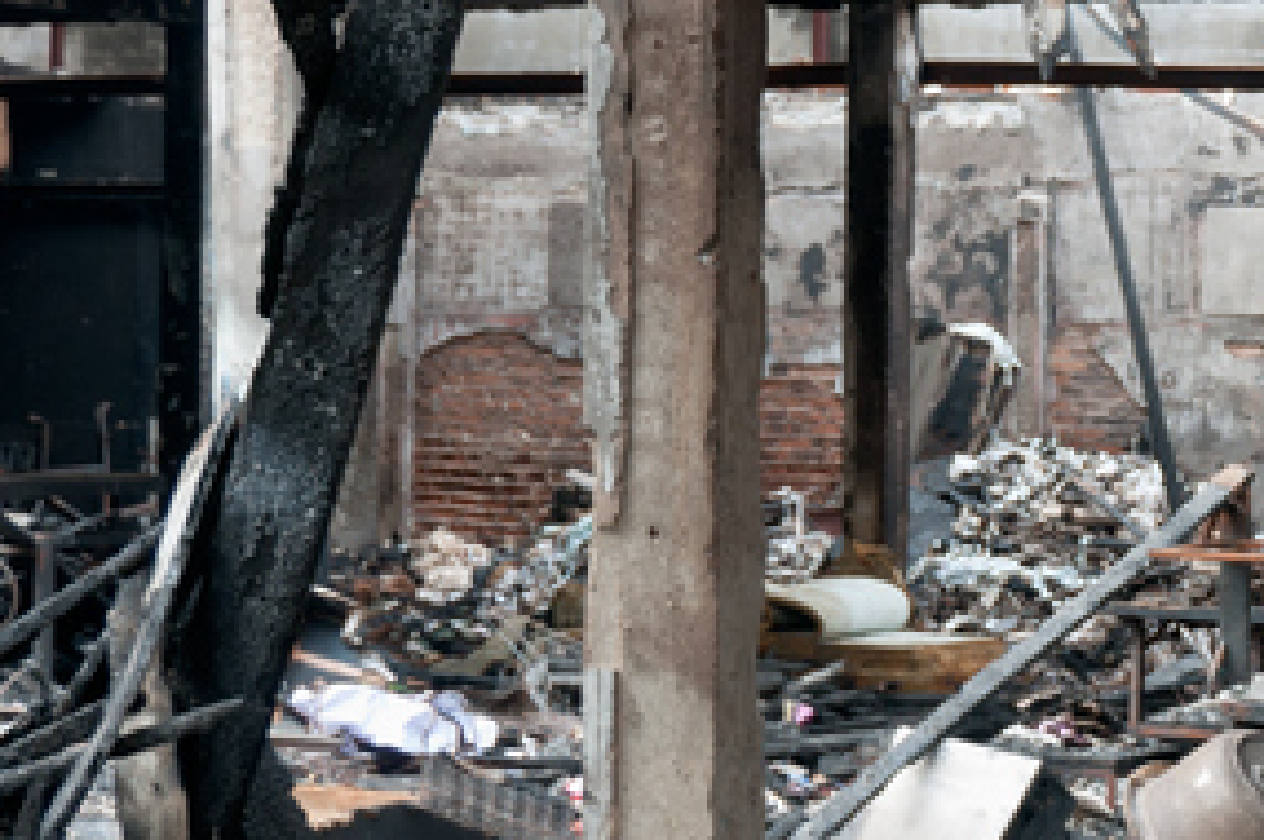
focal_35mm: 110
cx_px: 1262
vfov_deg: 12.4
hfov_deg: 18.1
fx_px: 3867
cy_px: 433
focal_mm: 29
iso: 125
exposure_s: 1/50
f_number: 4
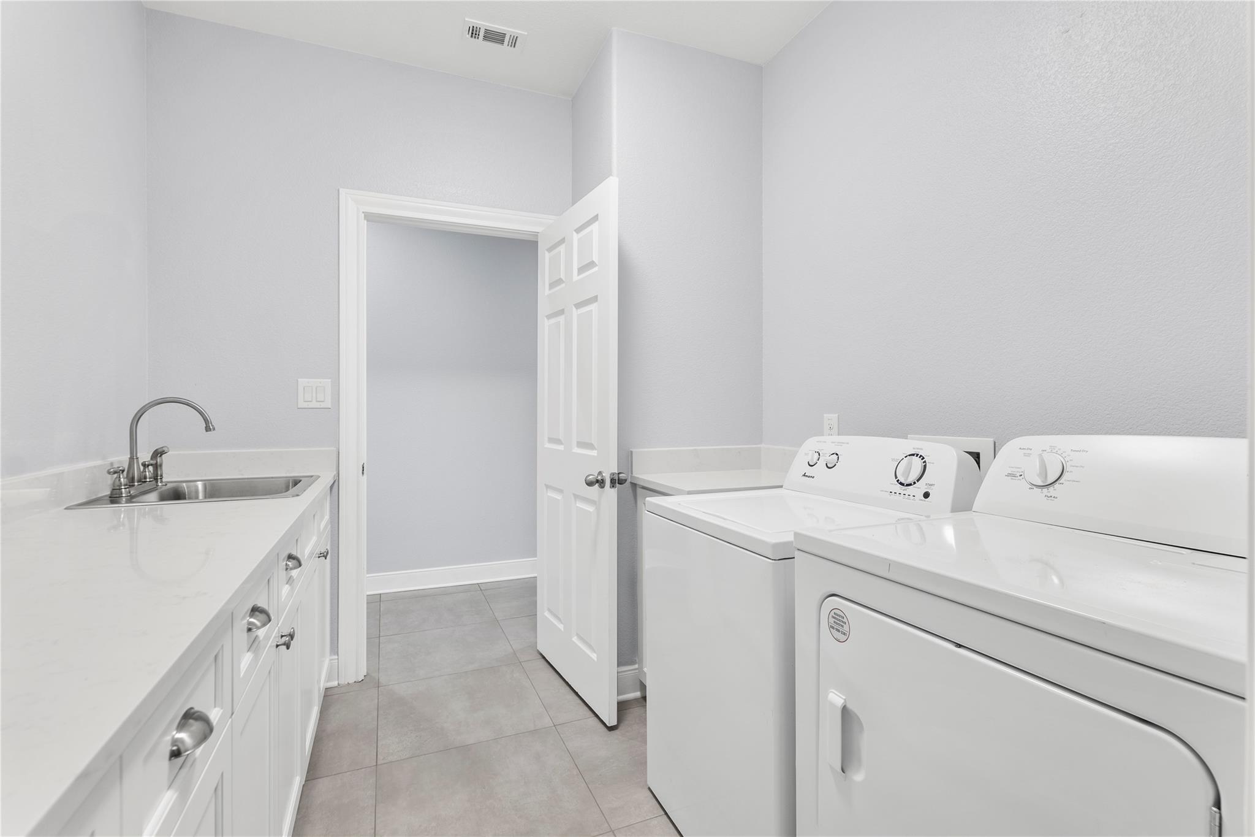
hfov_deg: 96.7
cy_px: 418
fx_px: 558
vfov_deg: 73.7
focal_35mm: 16
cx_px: 628
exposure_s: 1/4
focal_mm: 16
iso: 250
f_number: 8
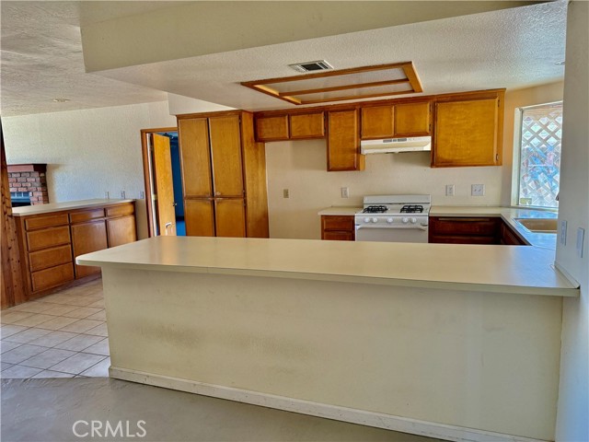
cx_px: 294
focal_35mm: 24
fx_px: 408
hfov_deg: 71.6
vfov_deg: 56.8
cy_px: 221
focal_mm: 6.76
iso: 200
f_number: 1.78
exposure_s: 1/121
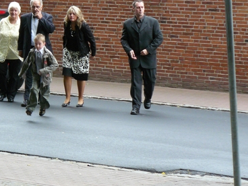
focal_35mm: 186
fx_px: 1333
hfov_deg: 10.6
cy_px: 75
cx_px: 53
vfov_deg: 8.0
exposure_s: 1/100
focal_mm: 19
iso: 200
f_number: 3.2
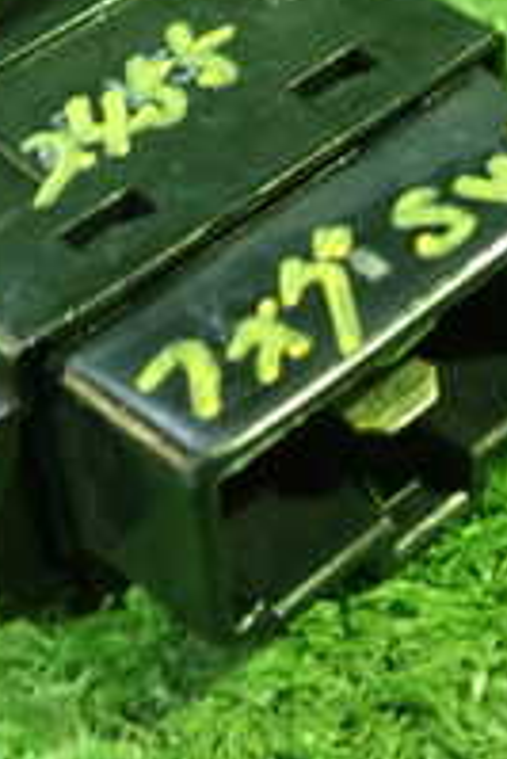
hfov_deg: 14.6
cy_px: 309
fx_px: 1982
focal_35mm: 94
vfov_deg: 21.6
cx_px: 294
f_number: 2.3
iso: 1000
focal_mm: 5.5
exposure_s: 1/30
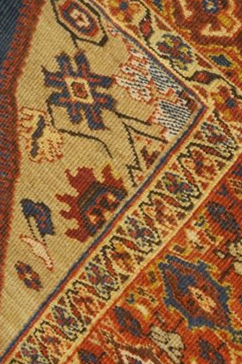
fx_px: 686
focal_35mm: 68
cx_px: 236
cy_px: 150
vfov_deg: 29.6
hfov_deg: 19.5
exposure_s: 1/60
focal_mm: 20
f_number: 4
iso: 1250
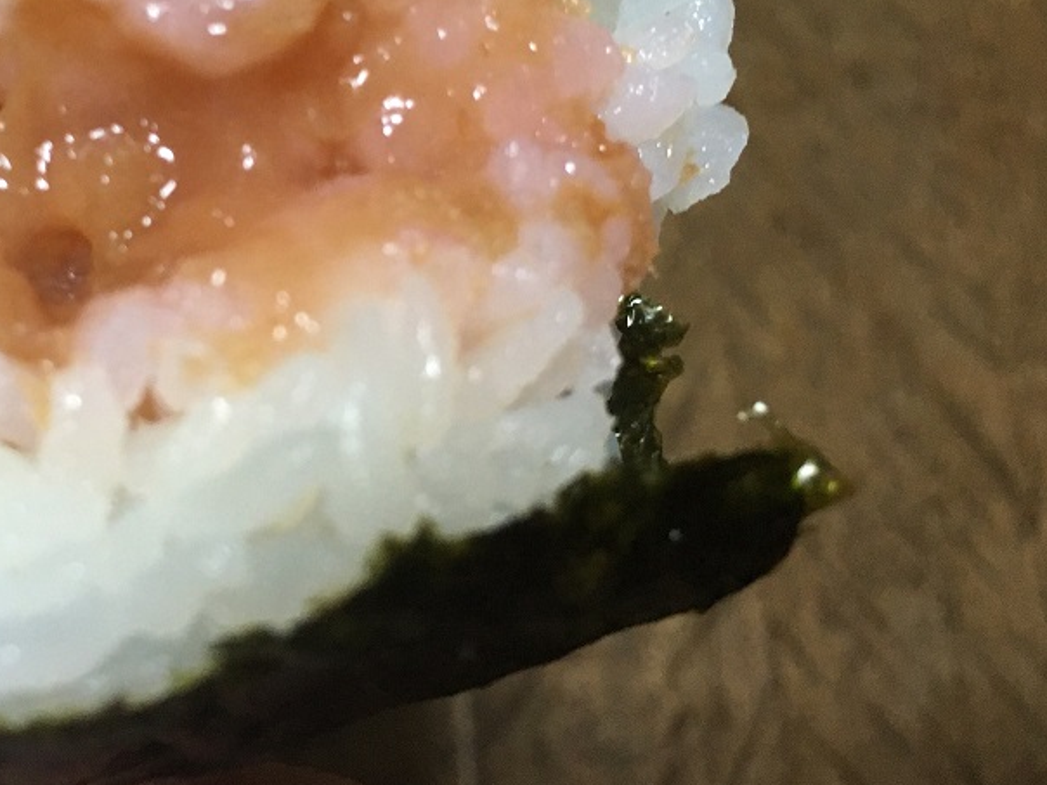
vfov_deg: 29.8
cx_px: 208
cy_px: 192
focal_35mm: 48
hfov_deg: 38.2
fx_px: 1452
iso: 200
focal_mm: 4.15
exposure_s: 1/17
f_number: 2.2
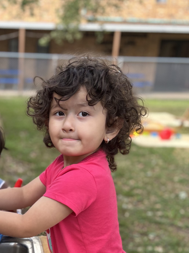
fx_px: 408
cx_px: 16
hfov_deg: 25.2
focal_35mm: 56
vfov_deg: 32.9
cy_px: 217
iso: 40
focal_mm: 5.96
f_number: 1.6
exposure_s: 1/236
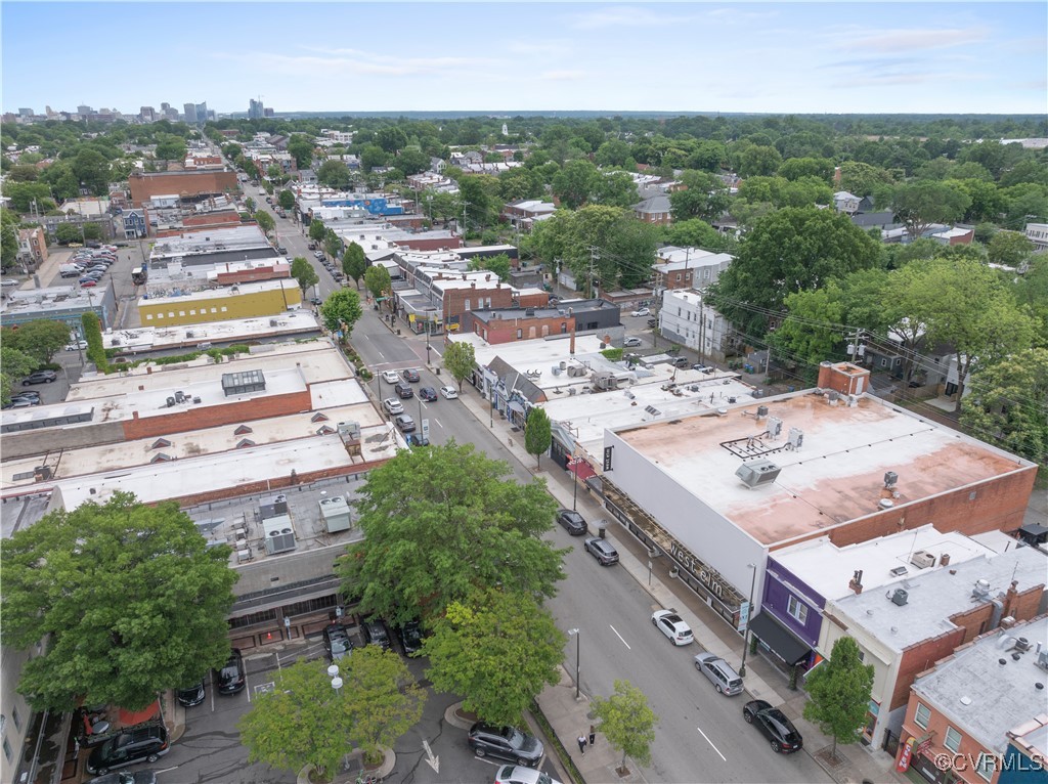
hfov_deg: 71.6
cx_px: 524
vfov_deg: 56.7
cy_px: 392
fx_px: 726
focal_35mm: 24
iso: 120
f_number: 2.8
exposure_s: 1/1000
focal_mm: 12.29
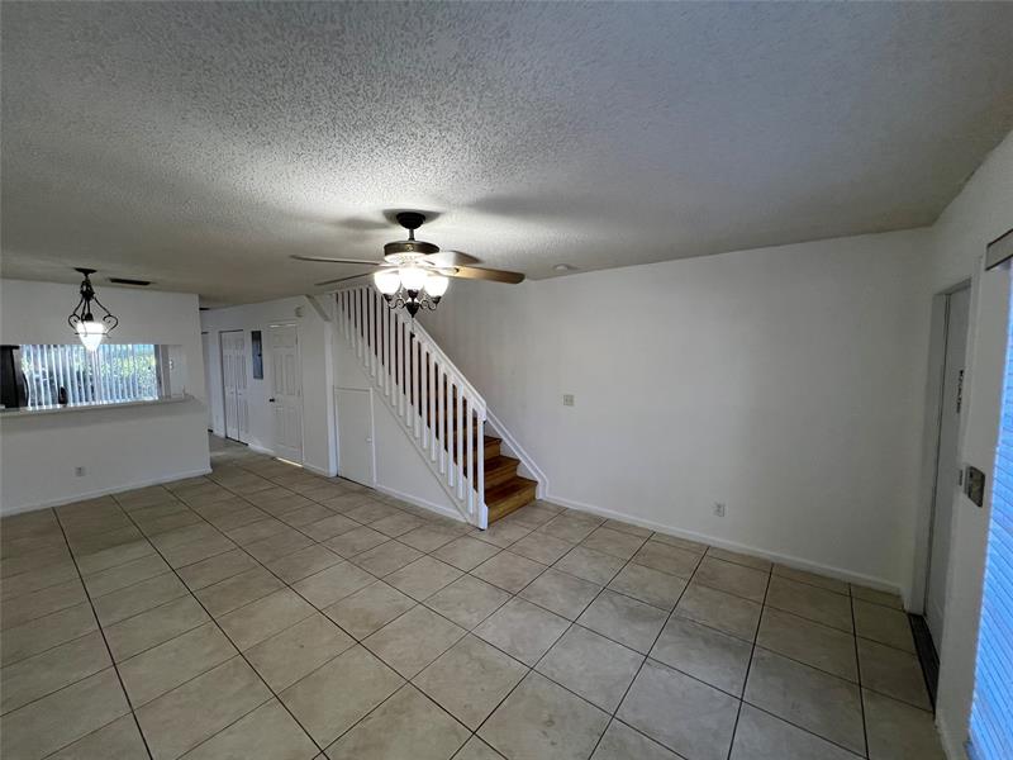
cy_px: 380
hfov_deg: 106.2
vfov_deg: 89.9
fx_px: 380
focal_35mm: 13
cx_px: 506
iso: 125
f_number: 1.8
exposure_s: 1/60
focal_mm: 1.57
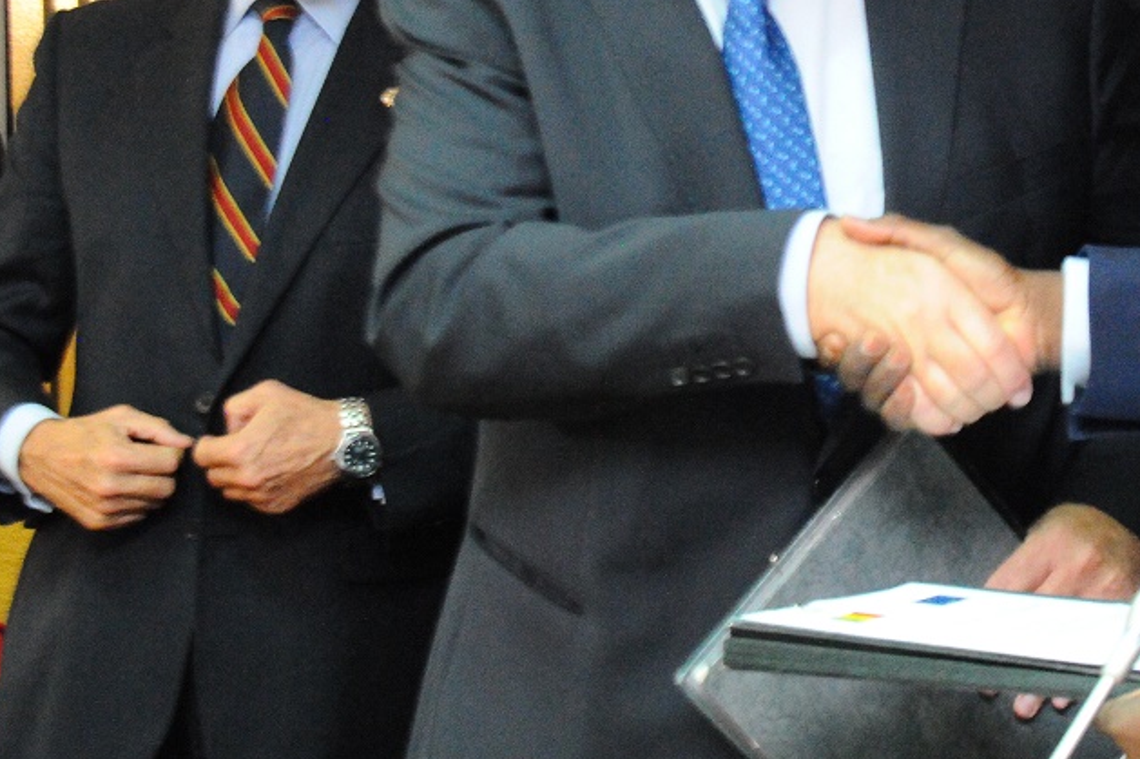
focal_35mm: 125
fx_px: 3957
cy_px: 71
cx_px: 975
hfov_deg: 16.2
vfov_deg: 10.9
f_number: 5.6
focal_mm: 52
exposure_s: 1/100
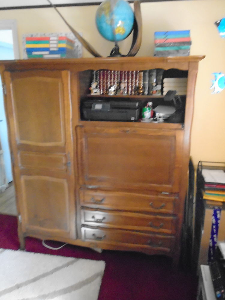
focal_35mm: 26
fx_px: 225
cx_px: 112
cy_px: 150
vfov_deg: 67.3
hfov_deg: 53.1
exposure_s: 1/40
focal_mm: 4.6
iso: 1600
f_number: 3.2
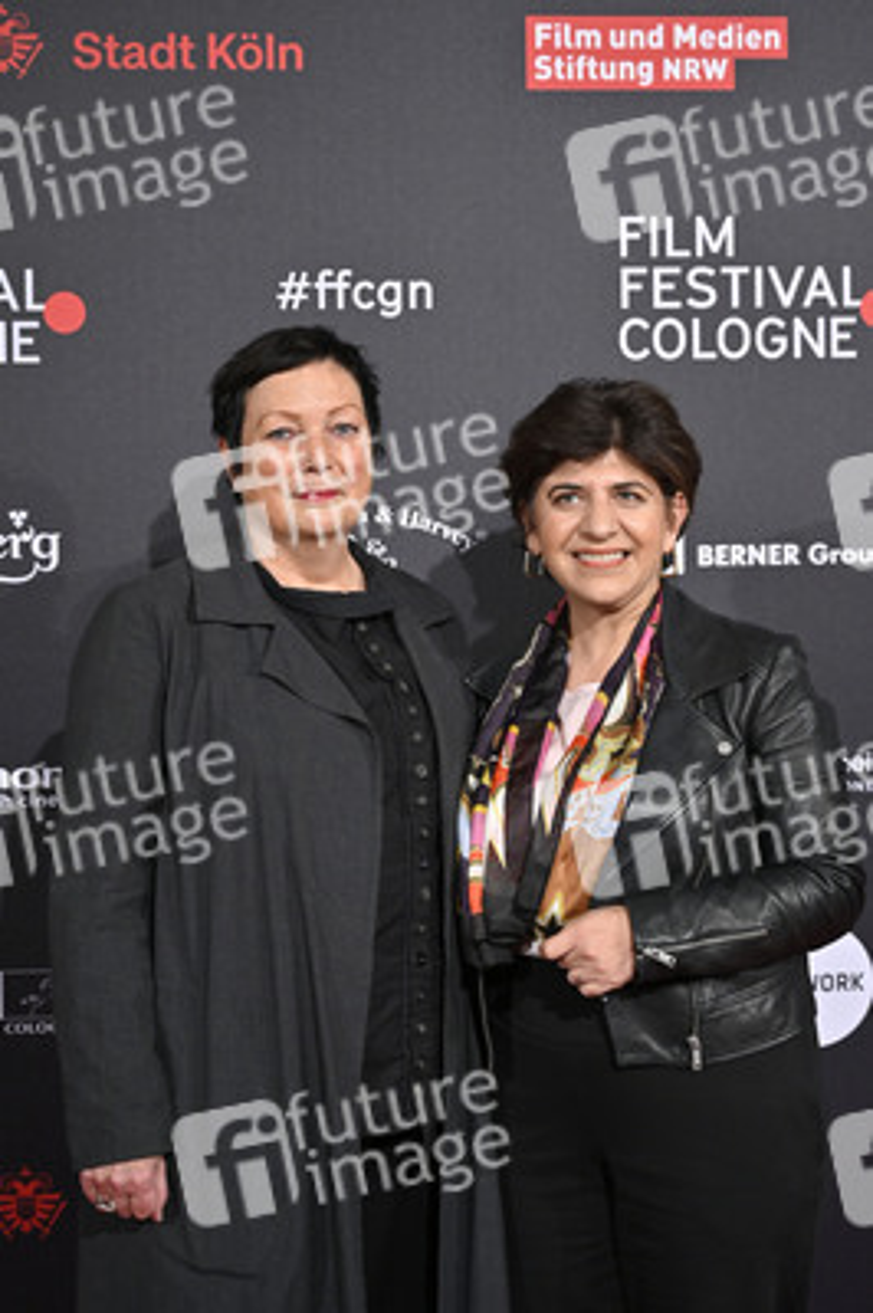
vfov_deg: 40.4
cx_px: 436
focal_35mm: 49
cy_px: 656
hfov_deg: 27.5
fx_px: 1785
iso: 1000
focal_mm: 49
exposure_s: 1/200
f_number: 4
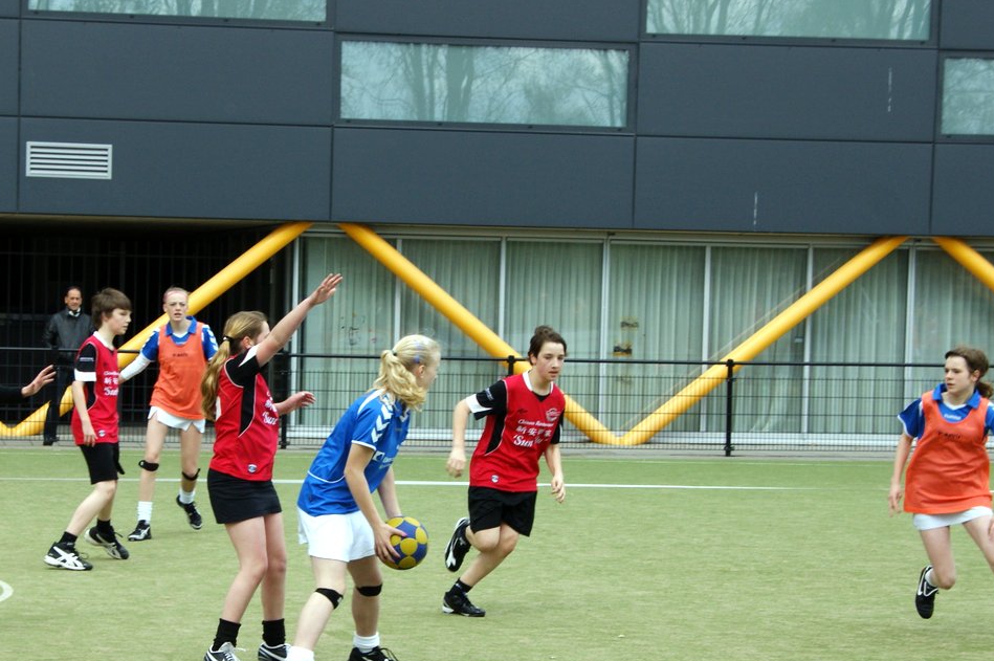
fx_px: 3141
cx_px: 352
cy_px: 422
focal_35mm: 114
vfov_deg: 12.0
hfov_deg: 17.9
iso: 200
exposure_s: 1/250
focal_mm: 45
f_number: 8
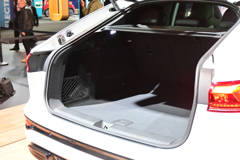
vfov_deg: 26.5
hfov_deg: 38.9
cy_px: 80
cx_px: 120
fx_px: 340
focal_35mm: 51
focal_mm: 34
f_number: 5
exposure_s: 1/13
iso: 320
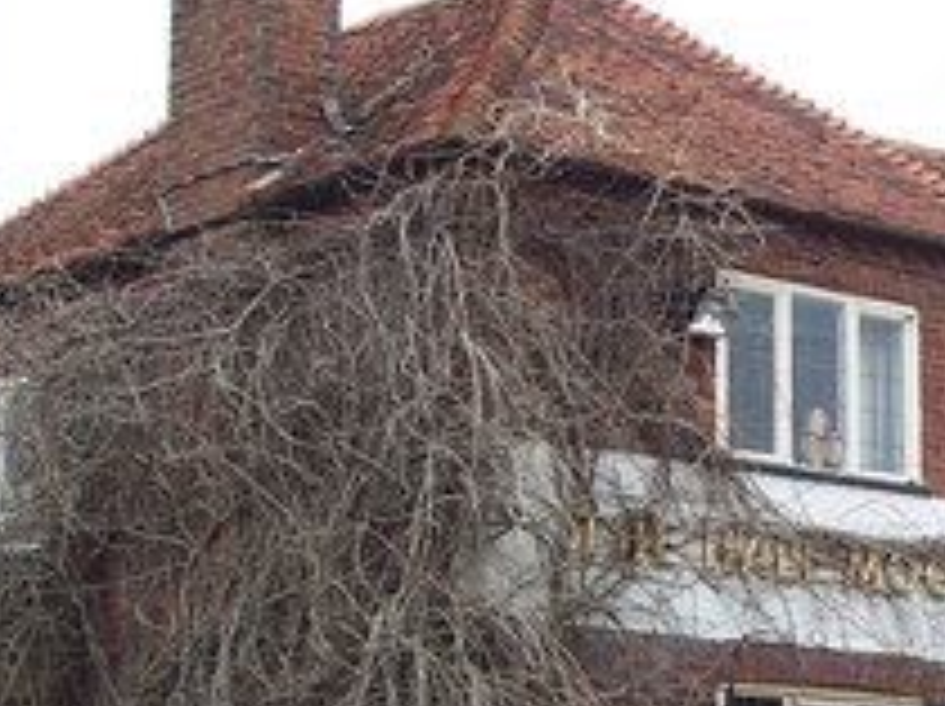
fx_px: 3245
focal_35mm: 119
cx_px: 1170
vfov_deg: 12.4
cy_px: 522
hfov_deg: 15.9
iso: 100
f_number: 3.4
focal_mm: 8
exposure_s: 1/45
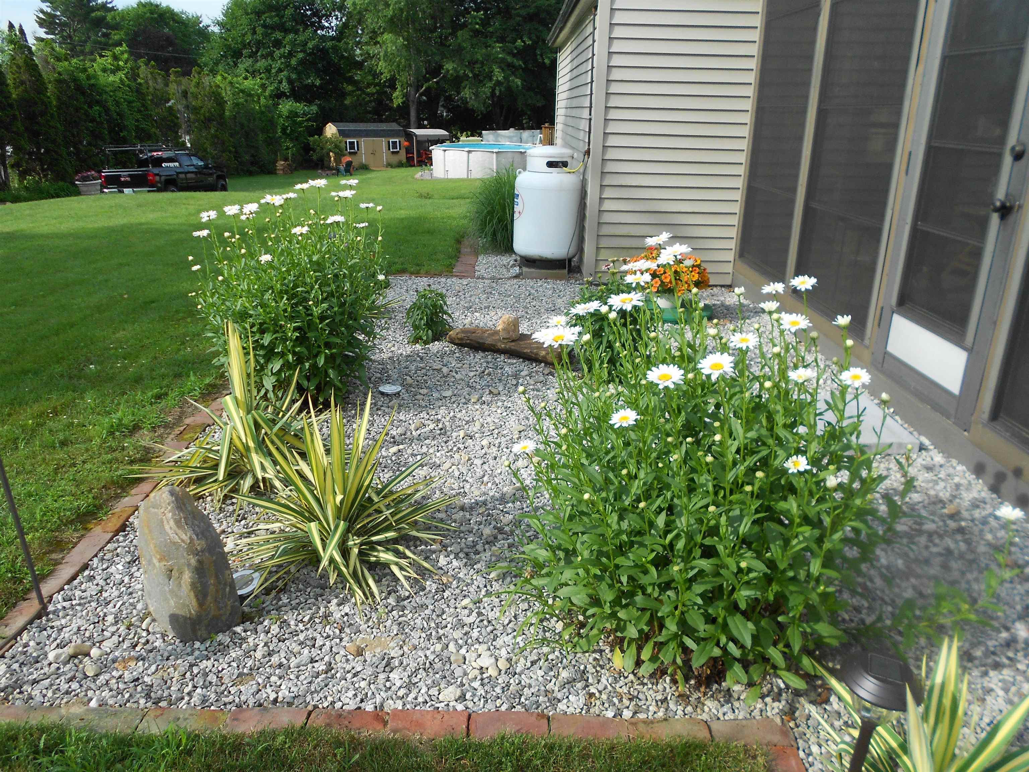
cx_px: 514
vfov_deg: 53.1
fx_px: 773
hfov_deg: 67.3
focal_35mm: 26
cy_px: 386
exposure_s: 1/500
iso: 80
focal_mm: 4.6
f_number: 3.2
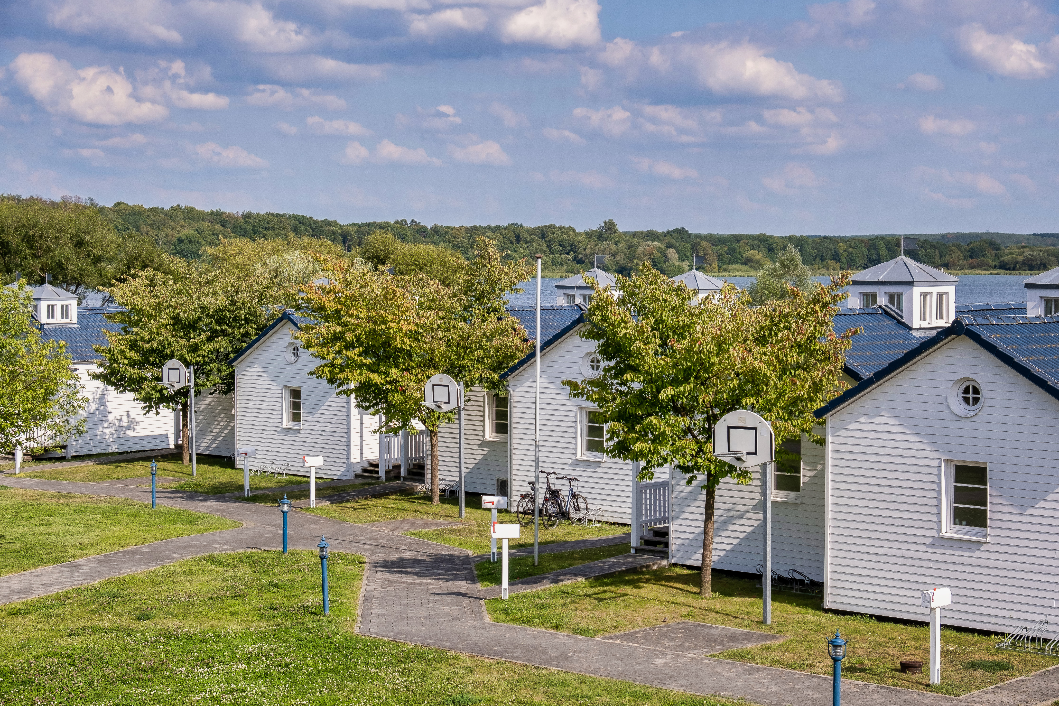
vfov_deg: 19.5
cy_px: 353
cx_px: 530
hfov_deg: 28.8
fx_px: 2059
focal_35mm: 70
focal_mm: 46.6
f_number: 8
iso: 320
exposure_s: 1/320
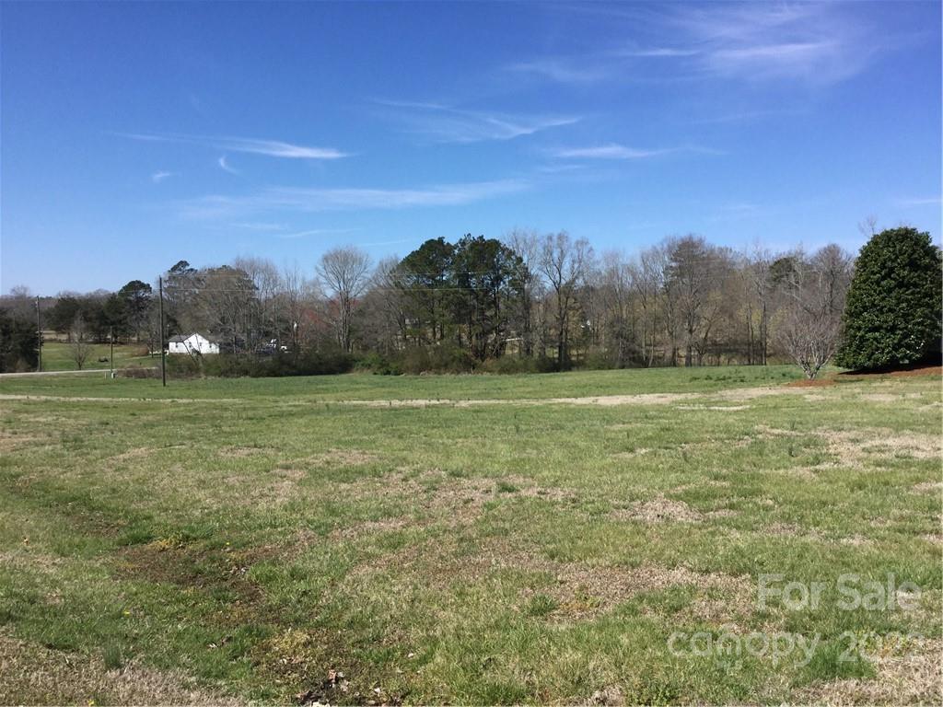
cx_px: 472
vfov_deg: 45.4
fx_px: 844
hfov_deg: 58.4
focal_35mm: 31
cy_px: 354
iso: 25
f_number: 2.4
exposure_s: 1/1431
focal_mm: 3.3
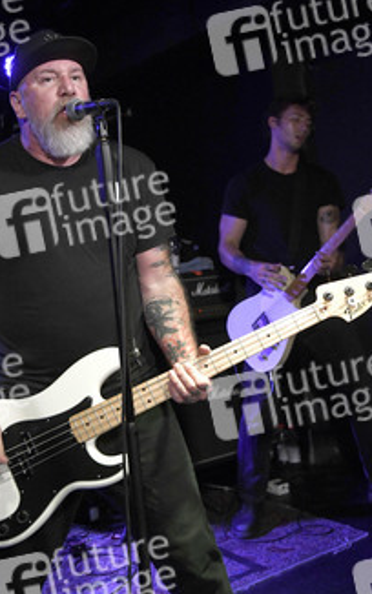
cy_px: 306
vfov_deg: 49.3
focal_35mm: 40
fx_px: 648
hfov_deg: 31.8
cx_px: 135
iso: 3200
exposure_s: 1/125
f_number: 4
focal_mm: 32
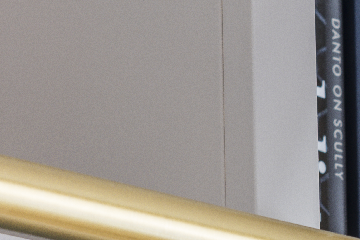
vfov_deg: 3.6
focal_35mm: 384
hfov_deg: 5.3
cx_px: 645
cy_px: 236
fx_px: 3841
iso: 64
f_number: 11
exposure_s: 3
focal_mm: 105
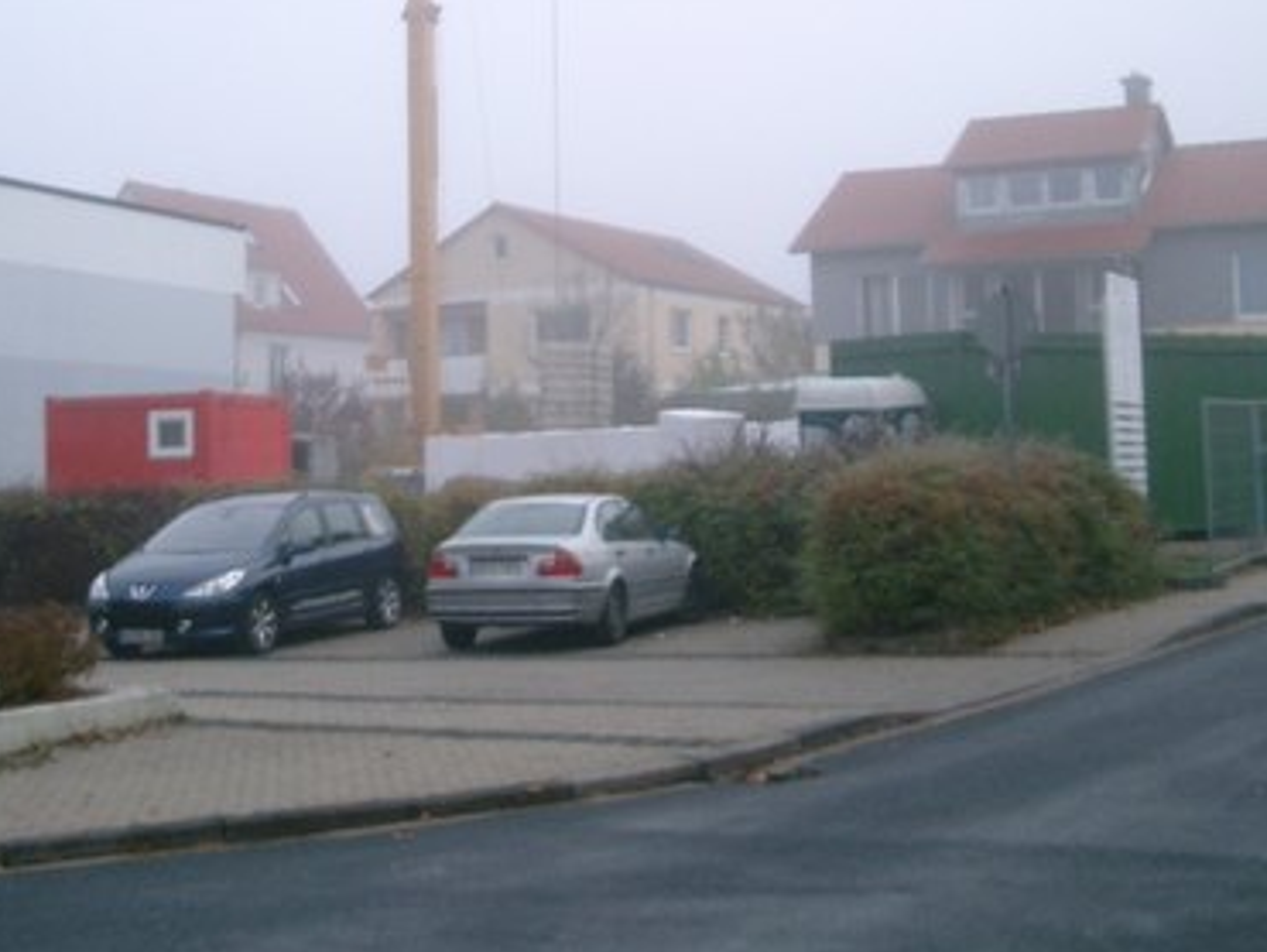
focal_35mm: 60
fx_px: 2198
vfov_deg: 24.4
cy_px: 363
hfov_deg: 32.1
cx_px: 568
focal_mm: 7.6
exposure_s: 1/640
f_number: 2.6
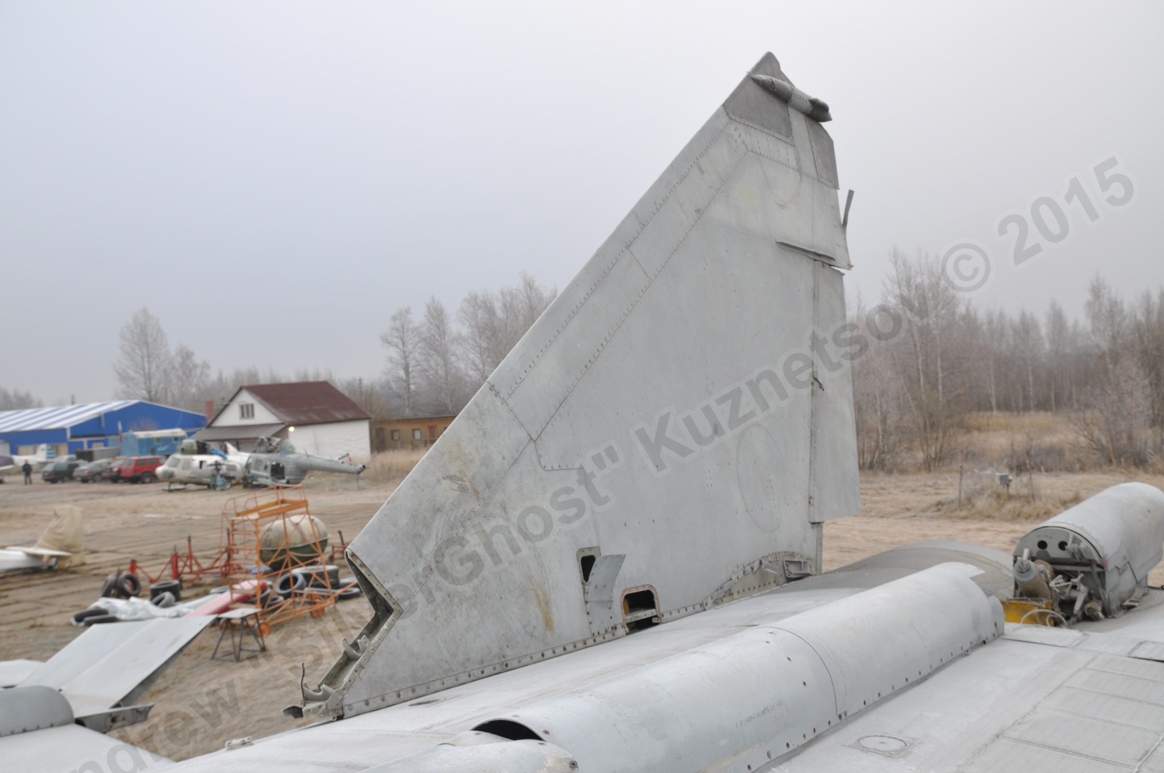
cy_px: 386
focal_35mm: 33
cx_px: 582
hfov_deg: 57.3
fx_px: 1066
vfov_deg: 39.9
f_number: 5.6
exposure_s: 1/80
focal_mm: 22
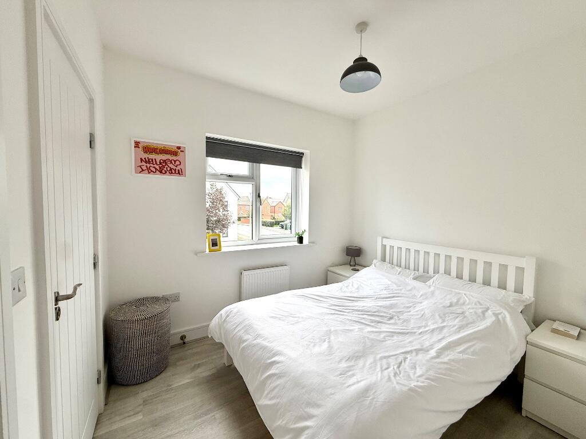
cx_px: 293
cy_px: 220
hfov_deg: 102.1
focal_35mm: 14
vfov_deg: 85.7
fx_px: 237
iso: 64
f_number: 2.2
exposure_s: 1/188
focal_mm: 2.22
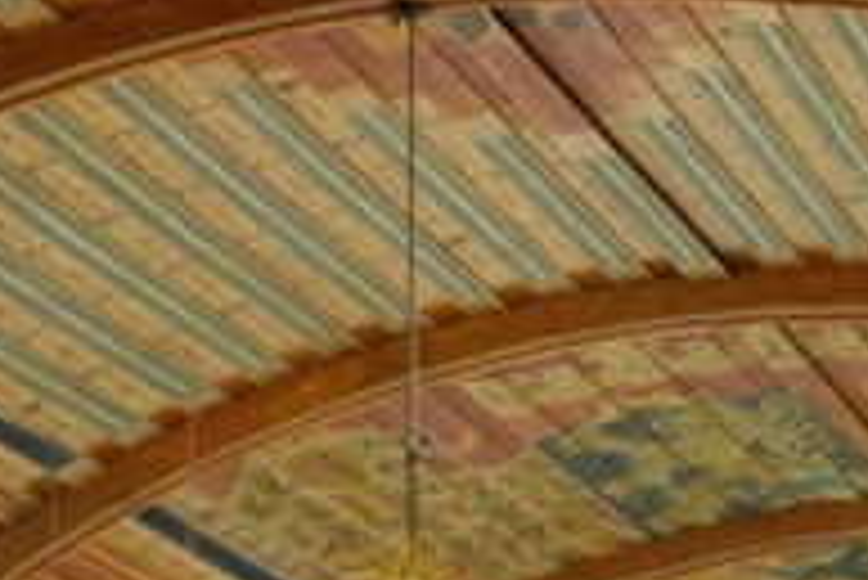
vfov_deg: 8.8
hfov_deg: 14.0
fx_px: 3499
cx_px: 778
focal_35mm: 145
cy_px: 1275
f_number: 1.8
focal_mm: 10.4
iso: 400
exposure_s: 1/30
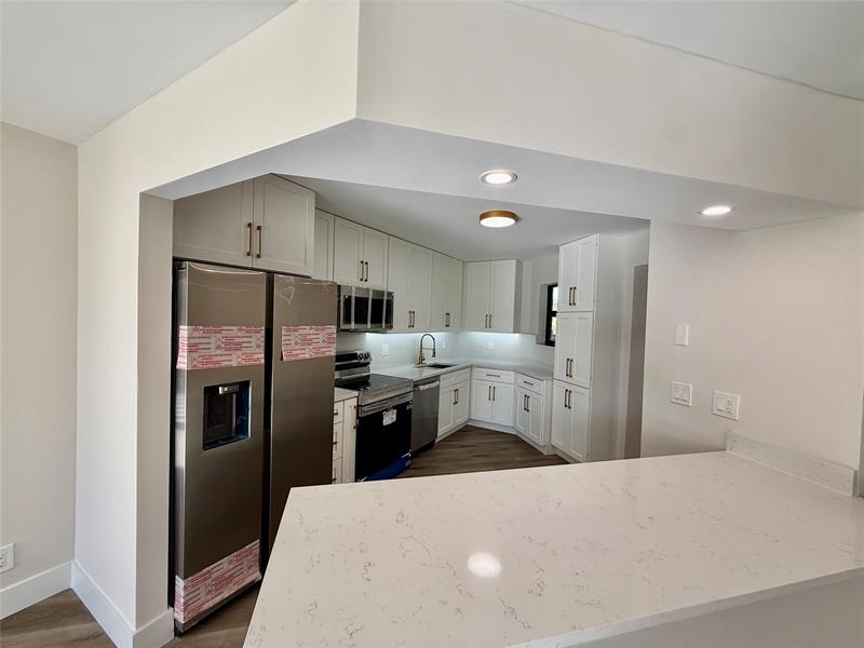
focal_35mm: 14
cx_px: 432
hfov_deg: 102.1
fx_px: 349
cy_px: 324
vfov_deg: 85.7
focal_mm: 2.22
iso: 64
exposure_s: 1/120
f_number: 2.2
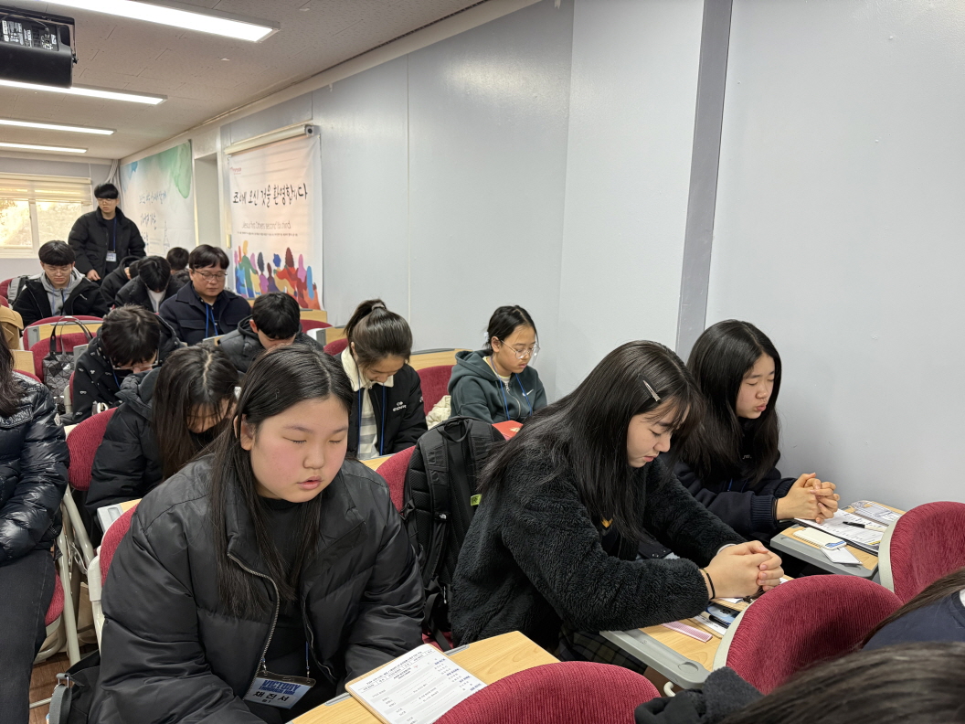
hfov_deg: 71.6
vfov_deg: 56.8
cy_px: 362
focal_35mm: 24
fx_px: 669
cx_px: 482
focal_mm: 6.76
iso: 400
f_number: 1.78
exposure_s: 1/60
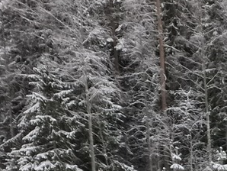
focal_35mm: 111
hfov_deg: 13.5
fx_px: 728
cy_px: 392
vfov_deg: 11.4
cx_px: 528
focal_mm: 5.54
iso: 80
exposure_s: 1/100
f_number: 1.8
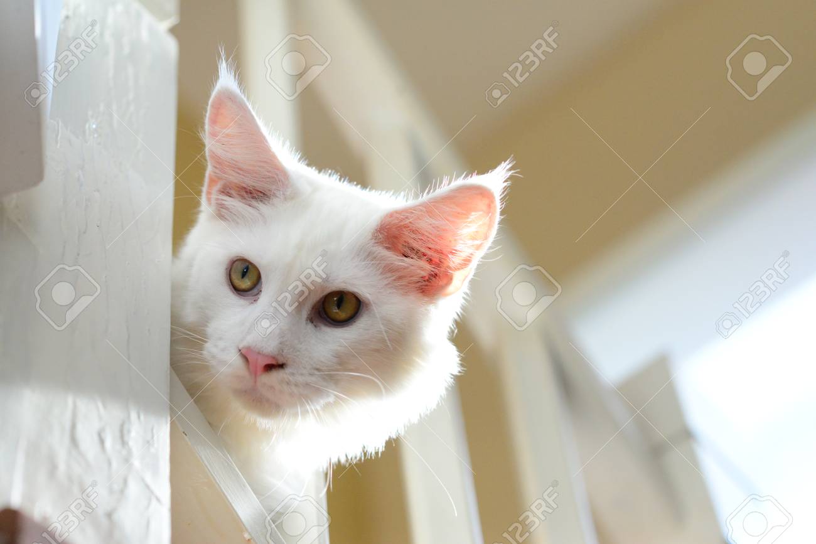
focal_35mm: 85
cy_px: 272
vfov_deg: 16.1
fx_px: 1927
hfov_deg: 23.9
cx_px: 408
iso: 5000
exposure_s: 1/4000
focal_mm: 85
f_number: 4.5
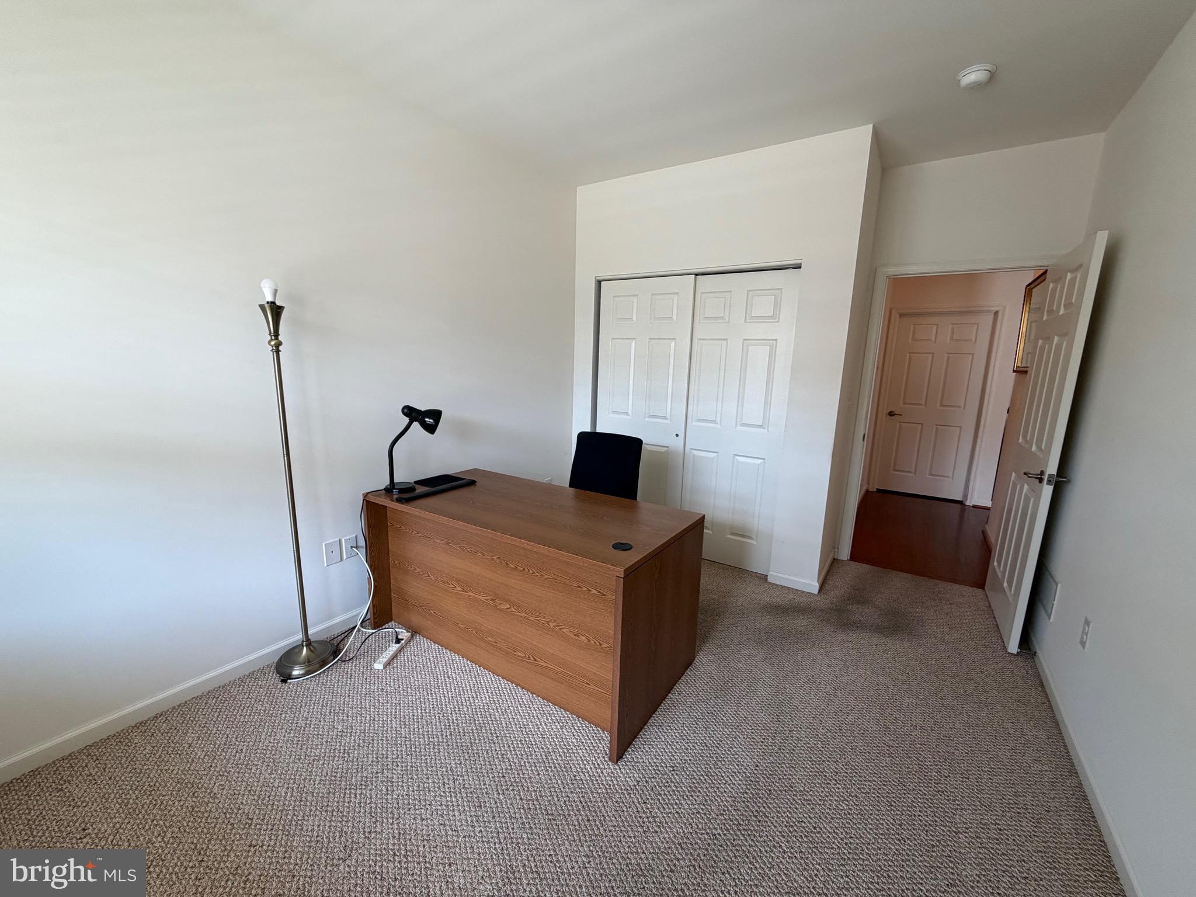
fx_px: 484
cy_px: 448
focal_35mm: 14
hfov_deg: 102.1
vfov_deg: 85.7
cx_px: 598
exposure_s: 1/120
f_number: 2.2
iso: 160
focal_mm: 2.22
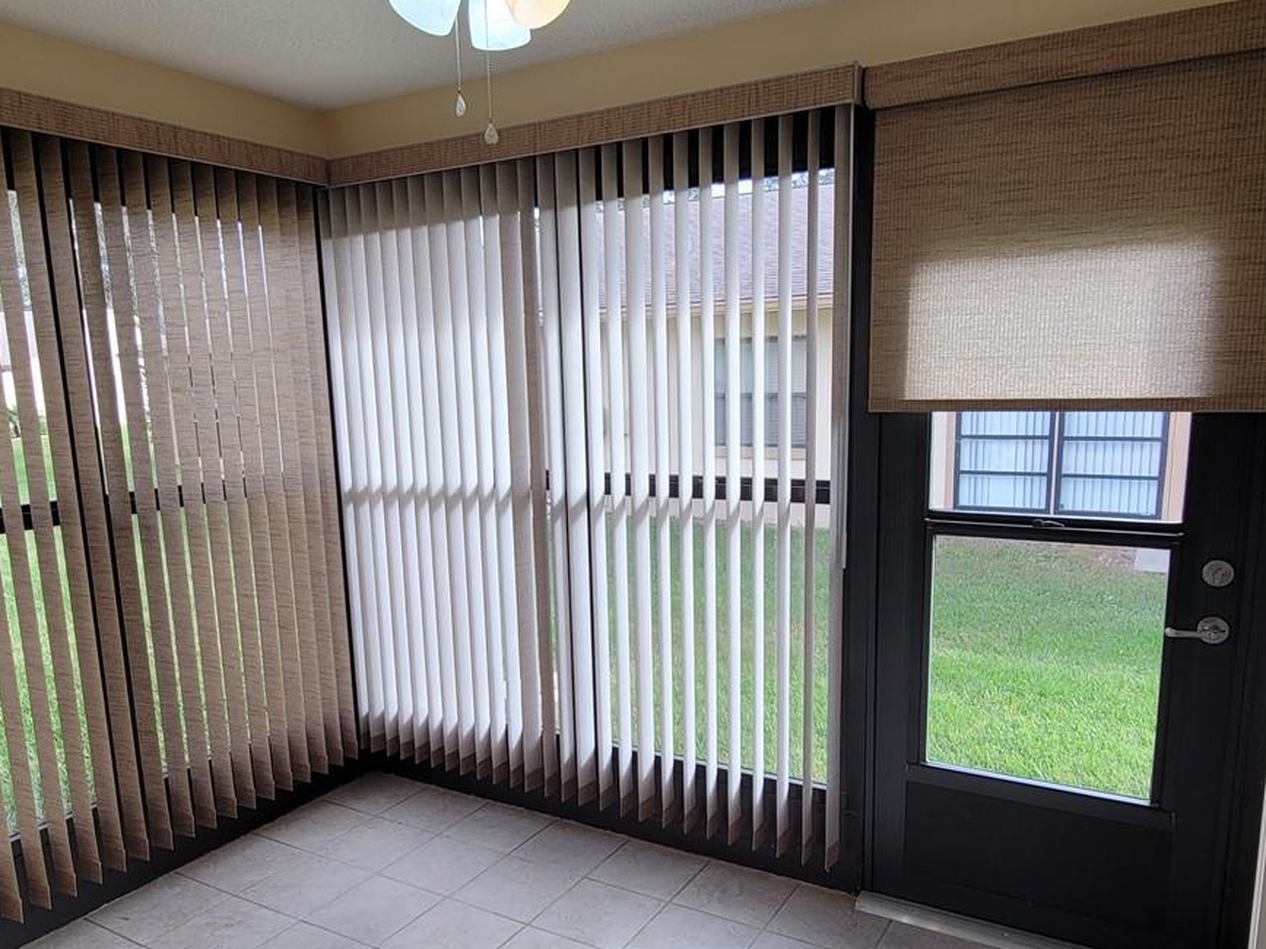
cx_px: 628
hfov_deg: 71.6
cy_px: 550
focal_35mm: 24
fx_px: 878
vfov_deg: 56.5
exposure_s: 1/162
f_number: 2.2
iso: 50
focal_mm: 2.2
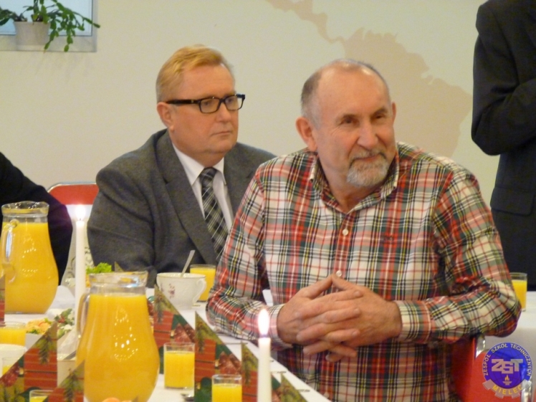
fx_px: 3825
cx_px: 268
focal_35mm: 247
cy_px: 201
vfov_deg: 6.0
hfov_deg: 8.0
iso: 800
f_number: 3.7
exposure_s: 1/20
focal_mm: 44
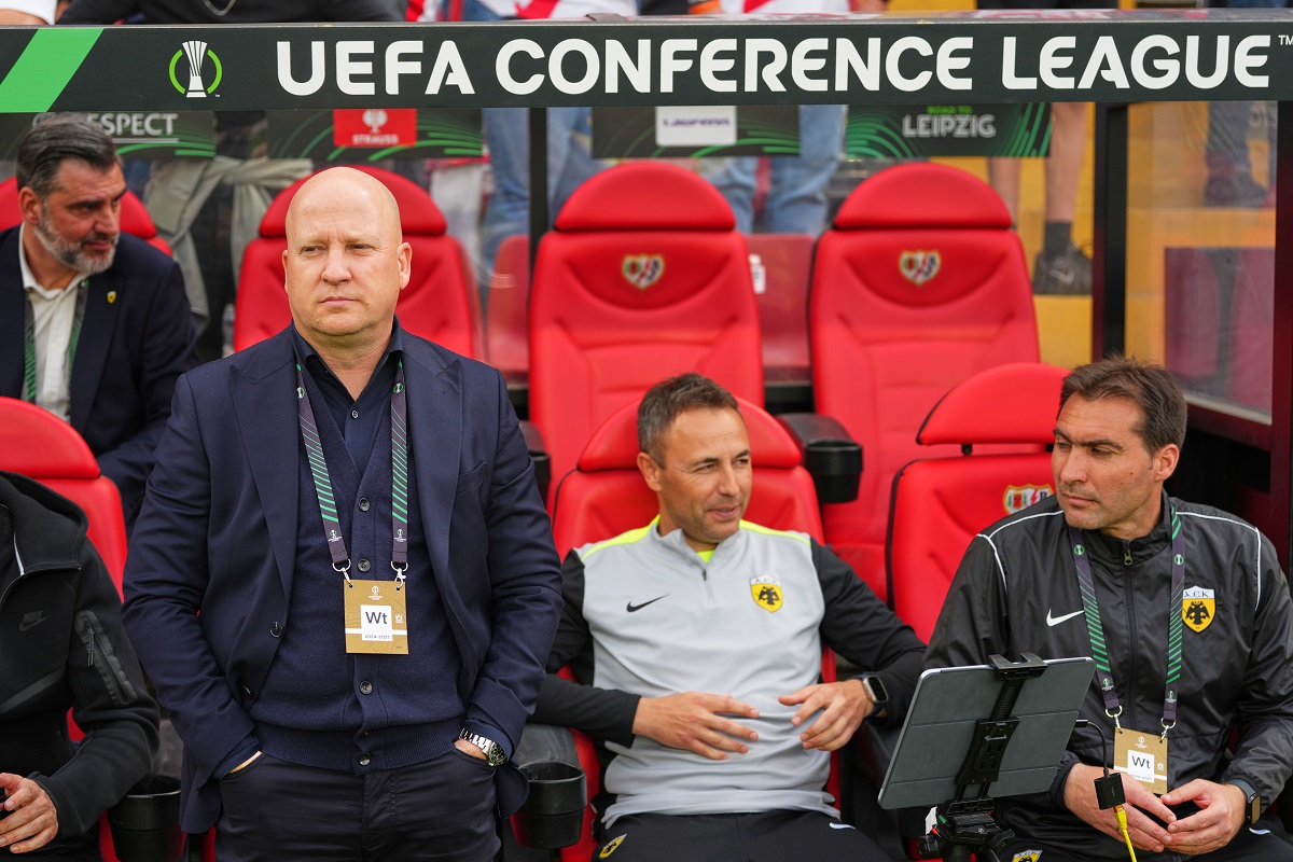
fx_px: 2514
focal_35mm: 70
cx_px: 646
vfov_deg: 19.5
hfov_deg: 28.8
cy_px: 431
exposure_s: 1/500
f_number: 2.8
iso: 125
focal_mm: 70
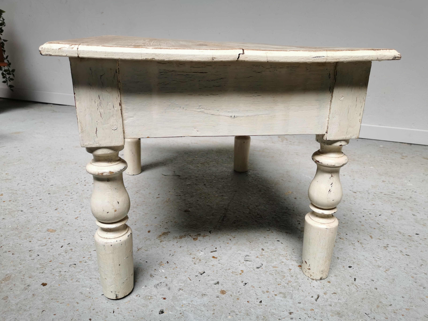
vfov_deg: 51.4
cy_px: 160
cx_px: 214
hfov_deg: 65.3
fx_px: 334
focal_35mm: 27
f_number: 1.8
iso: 50
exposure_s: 1/1821
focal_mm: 5.58
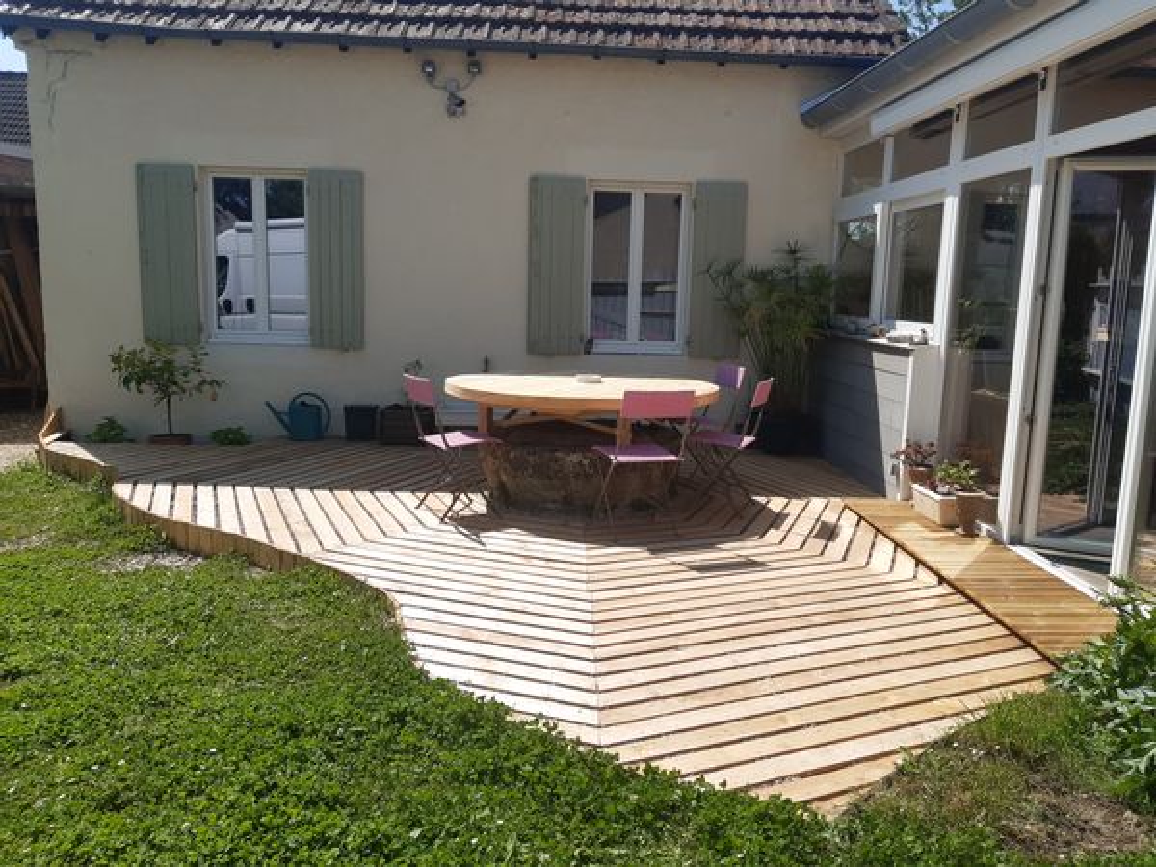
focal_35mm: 26
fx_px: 868
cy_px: 434
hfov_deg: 67.3
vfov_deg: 53.1
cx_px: 578
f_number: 1.7
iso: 40
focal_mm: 3.92
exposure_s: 1/2028
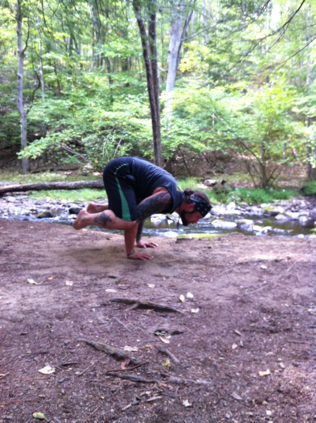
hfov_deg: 40.6
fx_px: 427
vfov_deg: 52.7
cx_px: 158
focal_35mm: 35
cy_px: 212
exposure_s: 1/30
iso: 80
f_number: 2.8
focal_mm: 3.85
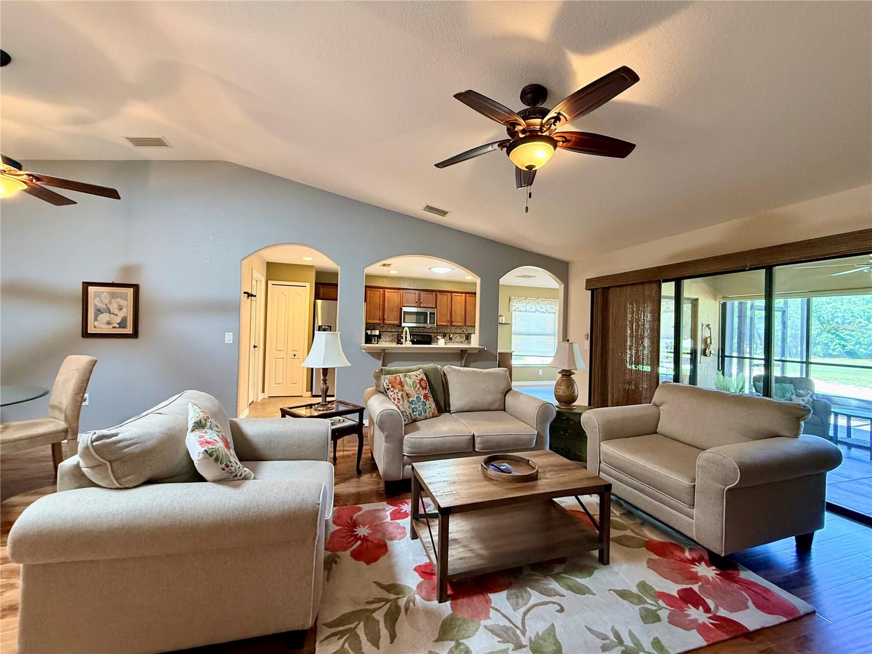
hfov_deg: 102.1
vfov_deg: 85.7
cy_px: 327
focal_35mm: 14
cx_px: 436
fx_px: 353
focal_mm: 2.22
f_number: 2.2
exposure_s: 1/60
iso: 400
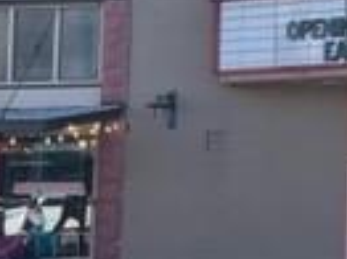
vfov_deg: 11.6
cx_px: 577
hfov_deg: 14.1
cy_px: 24
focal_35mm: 127
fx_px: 1272
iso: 32
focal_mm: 4.2
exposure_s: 1/1383
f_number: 1.6
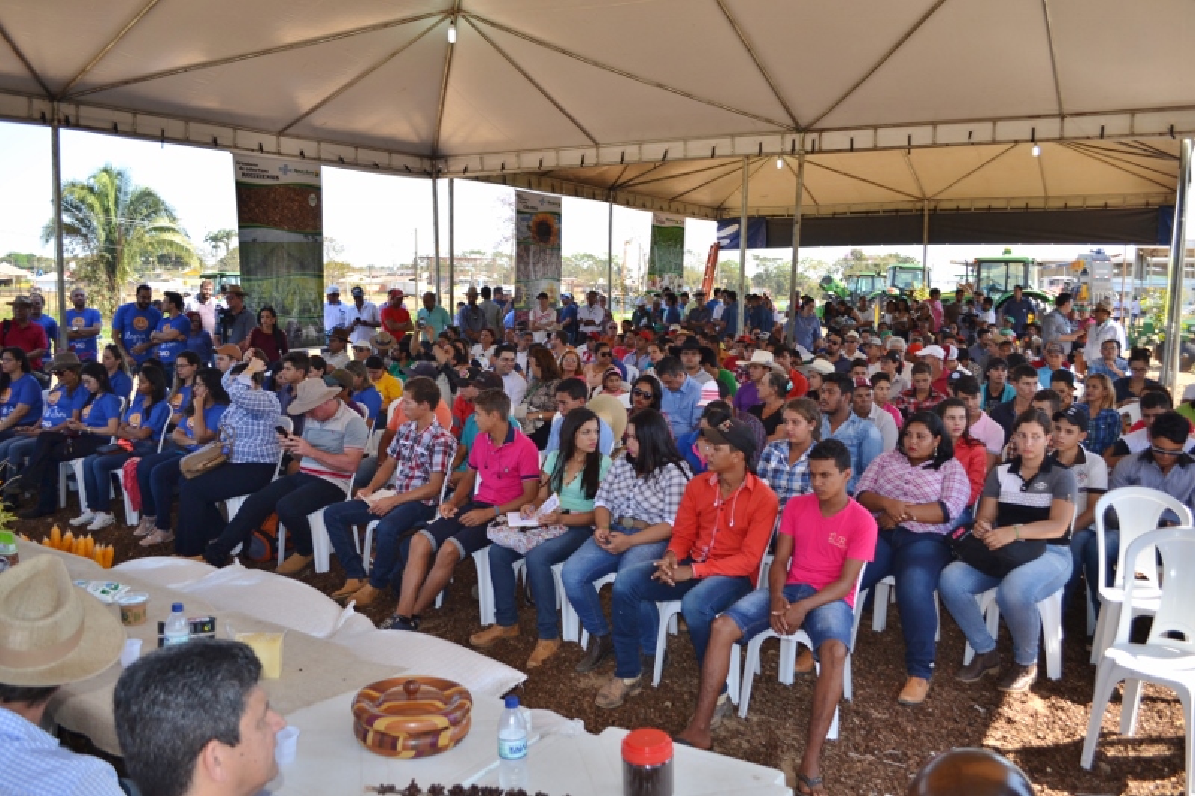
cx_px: 598
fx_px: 896
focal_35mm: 27
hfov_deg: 67.4
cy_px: 398
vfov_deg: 47.9
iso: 100
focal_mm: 18
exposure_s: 1/200
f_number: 4
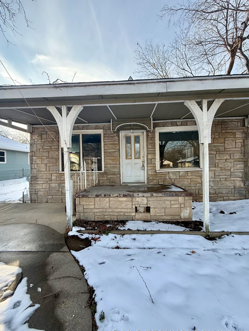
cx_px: 129
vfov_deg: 98.2
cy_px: 167
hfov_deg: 81.7
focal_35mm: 15
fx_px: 144
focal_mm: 2.22
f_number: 2.2
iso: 64
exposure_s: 1/445
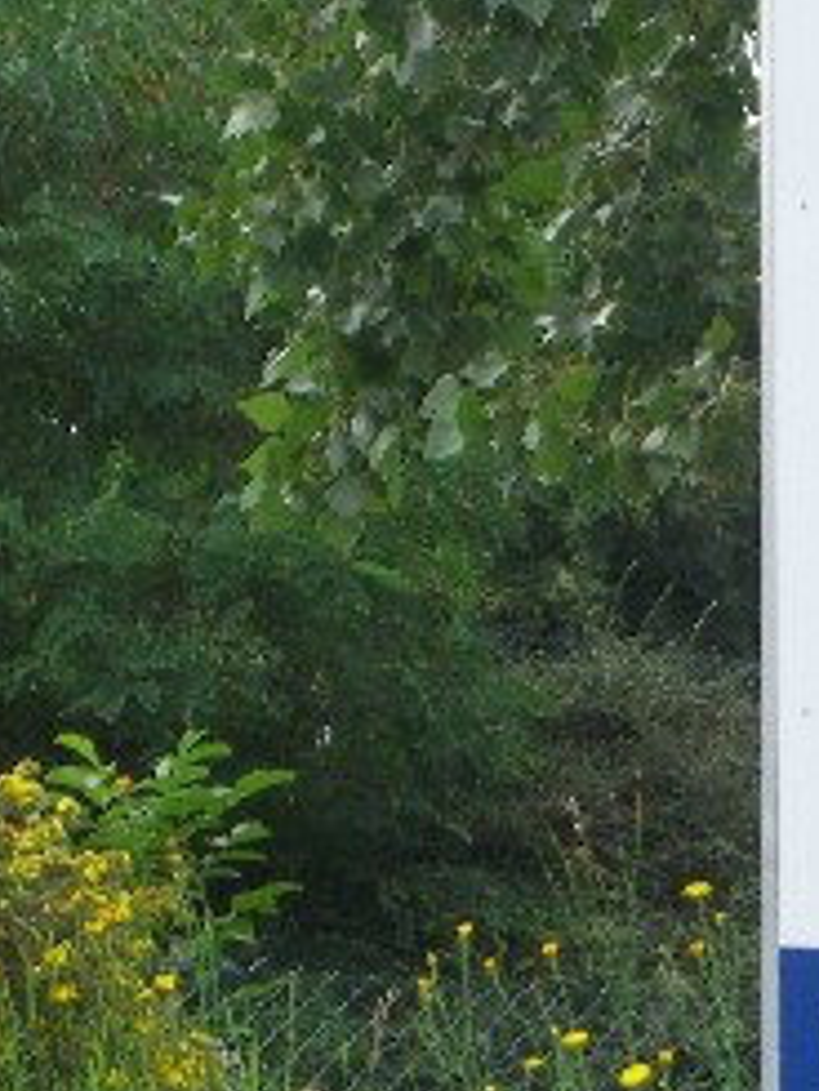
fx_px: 8542
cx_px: 1146
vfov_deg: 7.3
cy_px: 505
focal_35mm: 271
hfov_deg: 5.4
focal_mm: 23.7
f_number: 5.1
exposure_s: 1/125
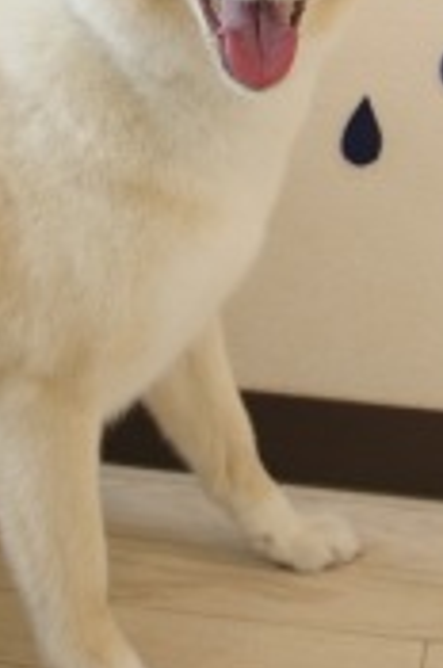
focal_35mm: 96
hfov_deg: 14.2
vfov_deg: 20.2
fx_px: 1779
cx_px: 252
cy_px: -80
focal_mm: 28
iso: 800
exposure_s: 1/60
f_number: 4.5
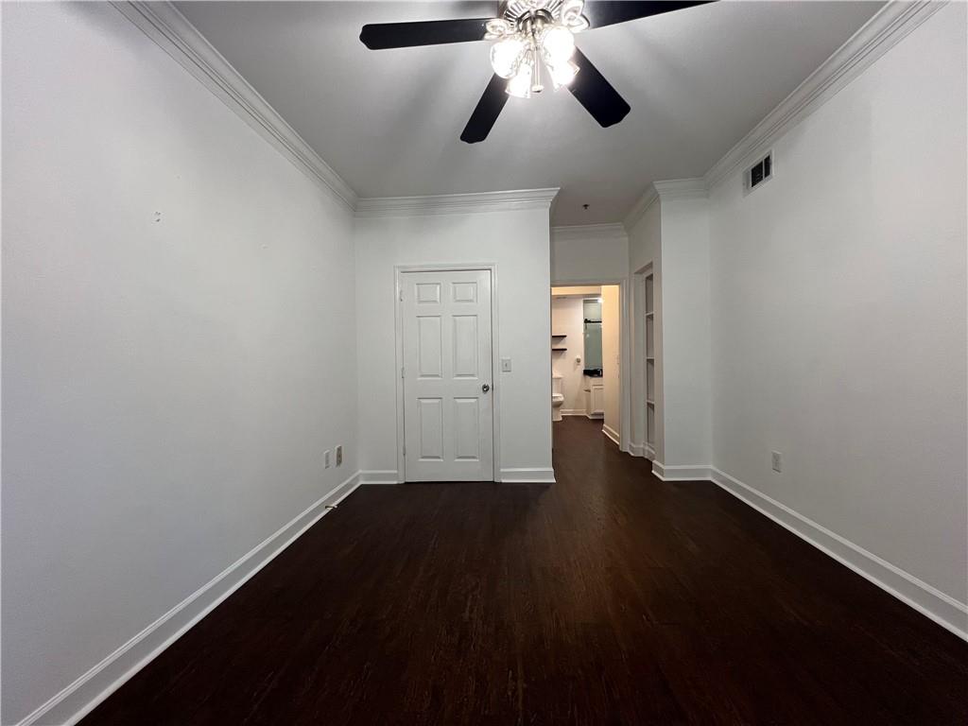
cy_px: 363
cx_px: 484
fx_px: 364
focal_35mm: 13
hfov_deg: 106.2
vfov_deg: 89.9
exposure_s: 1/60
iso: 160
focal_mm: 1.57
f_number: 1.8
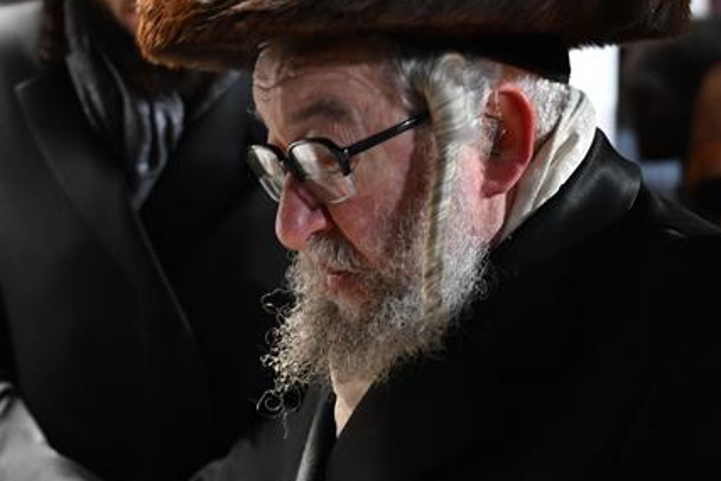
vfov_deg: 16.3
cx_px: 368
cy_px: 259
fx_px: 1683
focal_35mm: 84
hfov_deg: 24.2
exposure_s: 1/125
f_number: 2.8
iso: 4000
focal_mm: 35
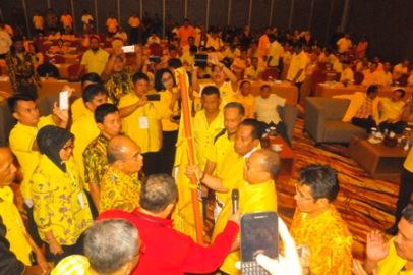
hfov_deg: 33.4
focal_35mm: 60
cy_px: 138
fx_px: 688
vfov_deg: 22.6
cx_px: 206
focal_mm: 40
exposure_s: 1/80
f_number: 13
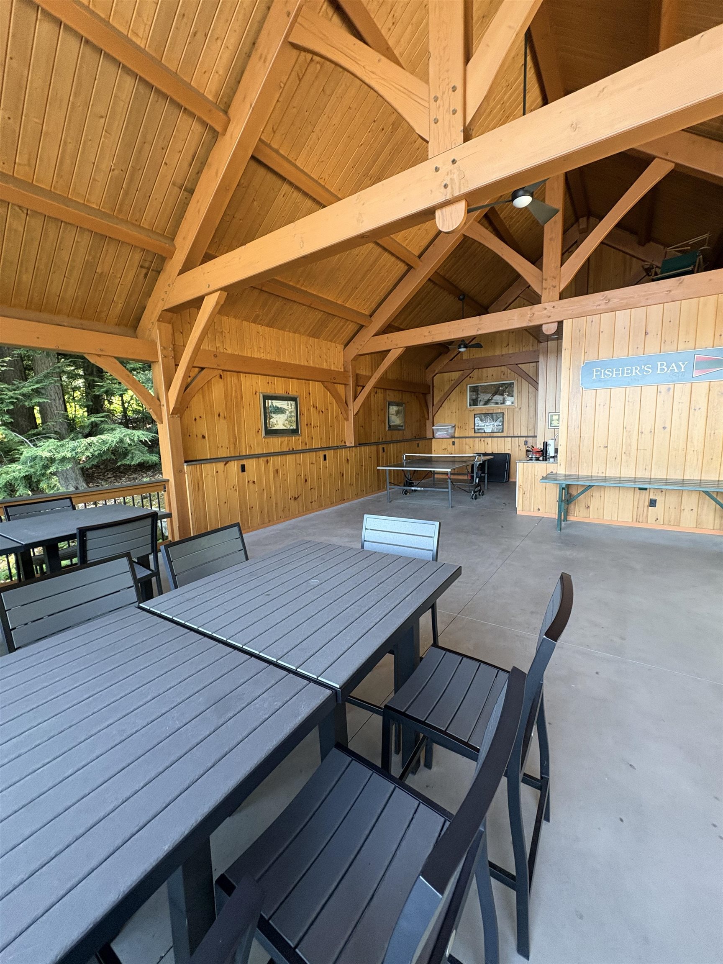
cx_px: 362
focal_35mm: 14
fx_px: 390
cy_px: 482
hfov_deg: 85.7
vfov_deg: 102.1
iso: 200
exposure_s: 1/88
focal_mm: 2.22
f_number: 2.2
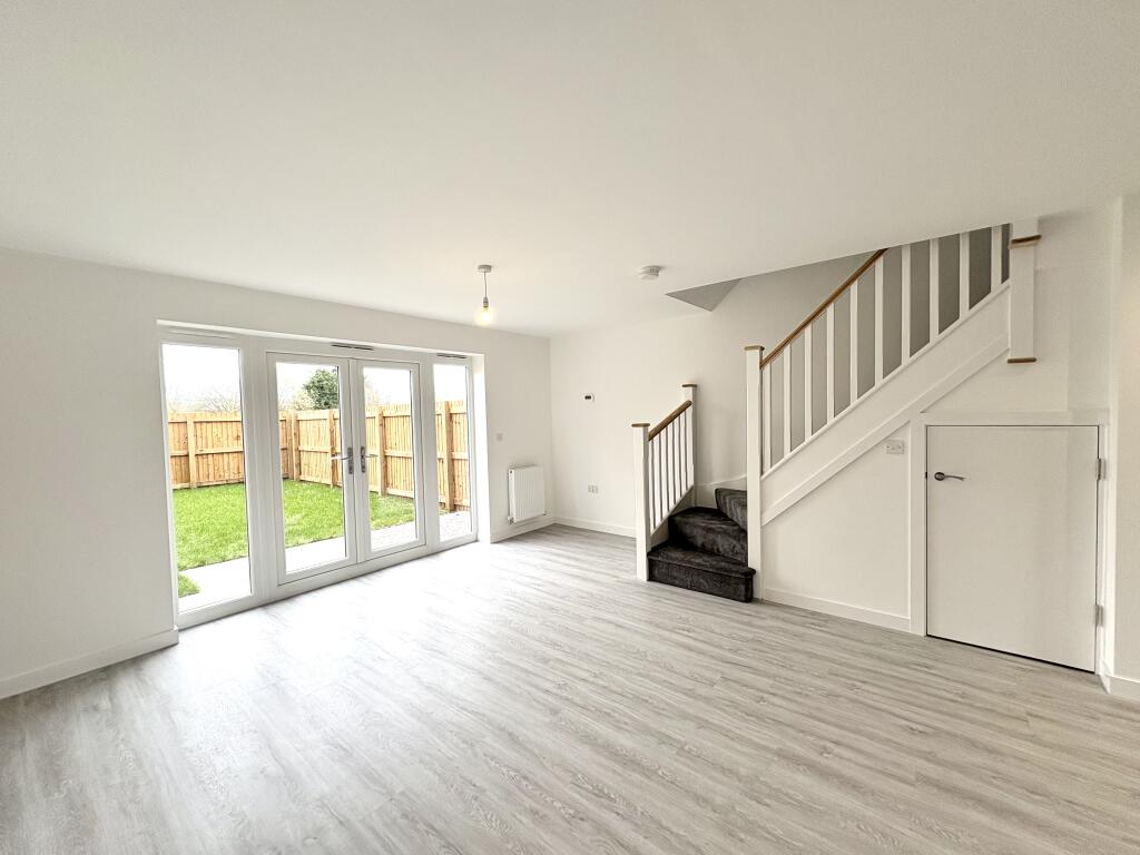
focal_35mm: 14
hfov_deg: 102.1
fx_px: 461
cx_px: 570
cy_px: 428
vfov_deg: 85.7
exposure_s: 1/186
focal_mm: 2.22
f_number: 2.2
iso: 64
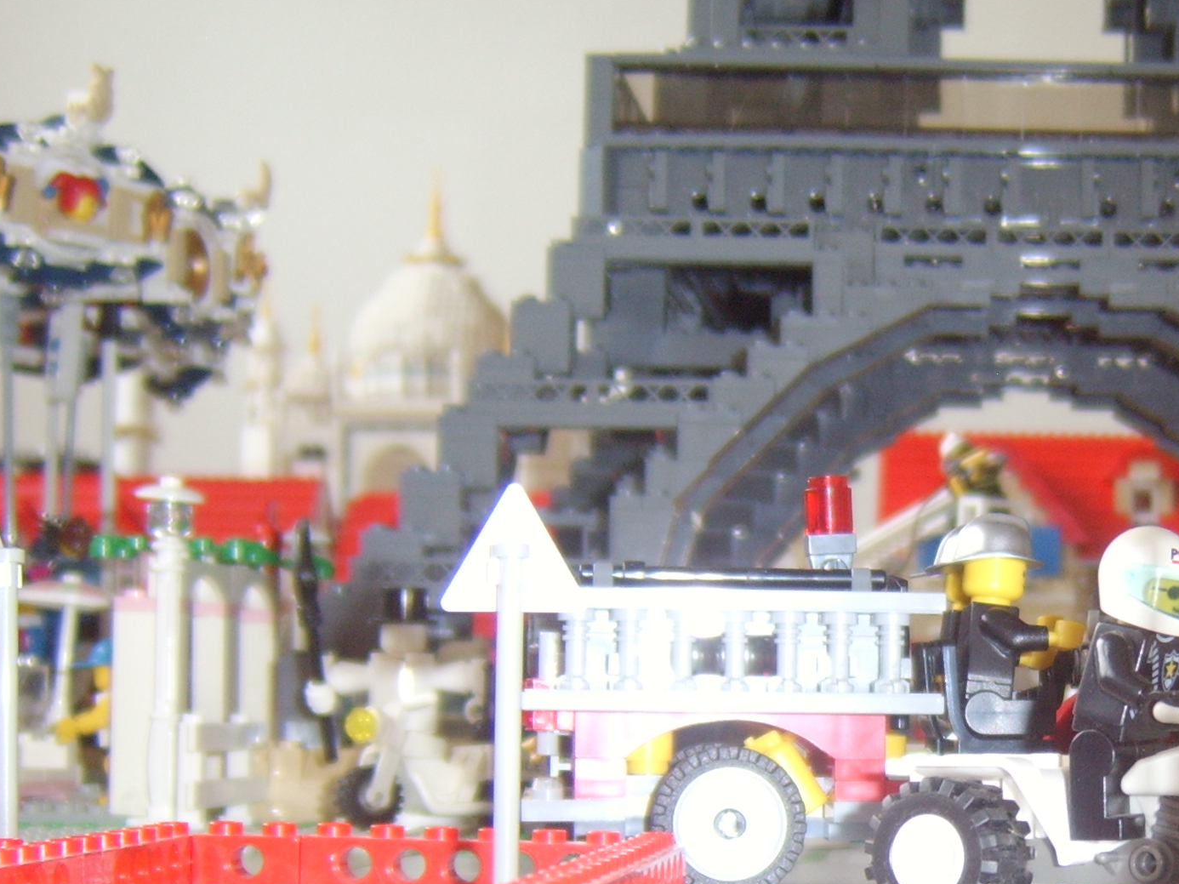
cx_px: 1022
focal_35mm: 63
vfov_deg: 22.9
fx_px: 2145
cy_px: 729
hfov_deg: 29.7
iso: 141
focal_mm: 8.13
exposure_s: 1/30
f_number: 2.7
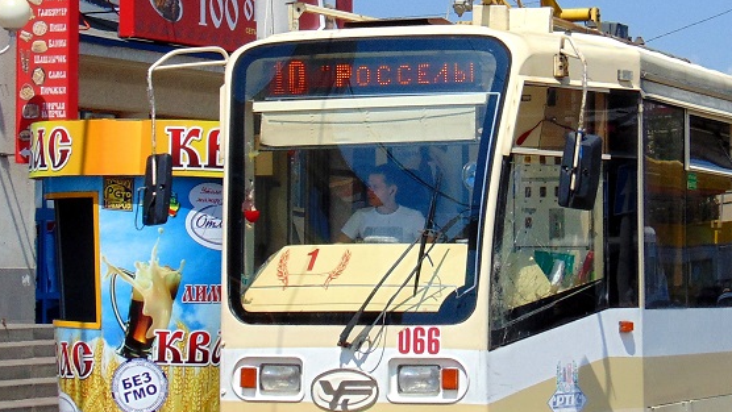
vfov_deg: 8.6
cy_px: 82
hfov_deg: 15.2
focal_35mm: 141
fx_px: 2737
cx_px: 404
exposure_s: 1/200
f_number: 9.3
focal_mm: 10.8
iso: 80
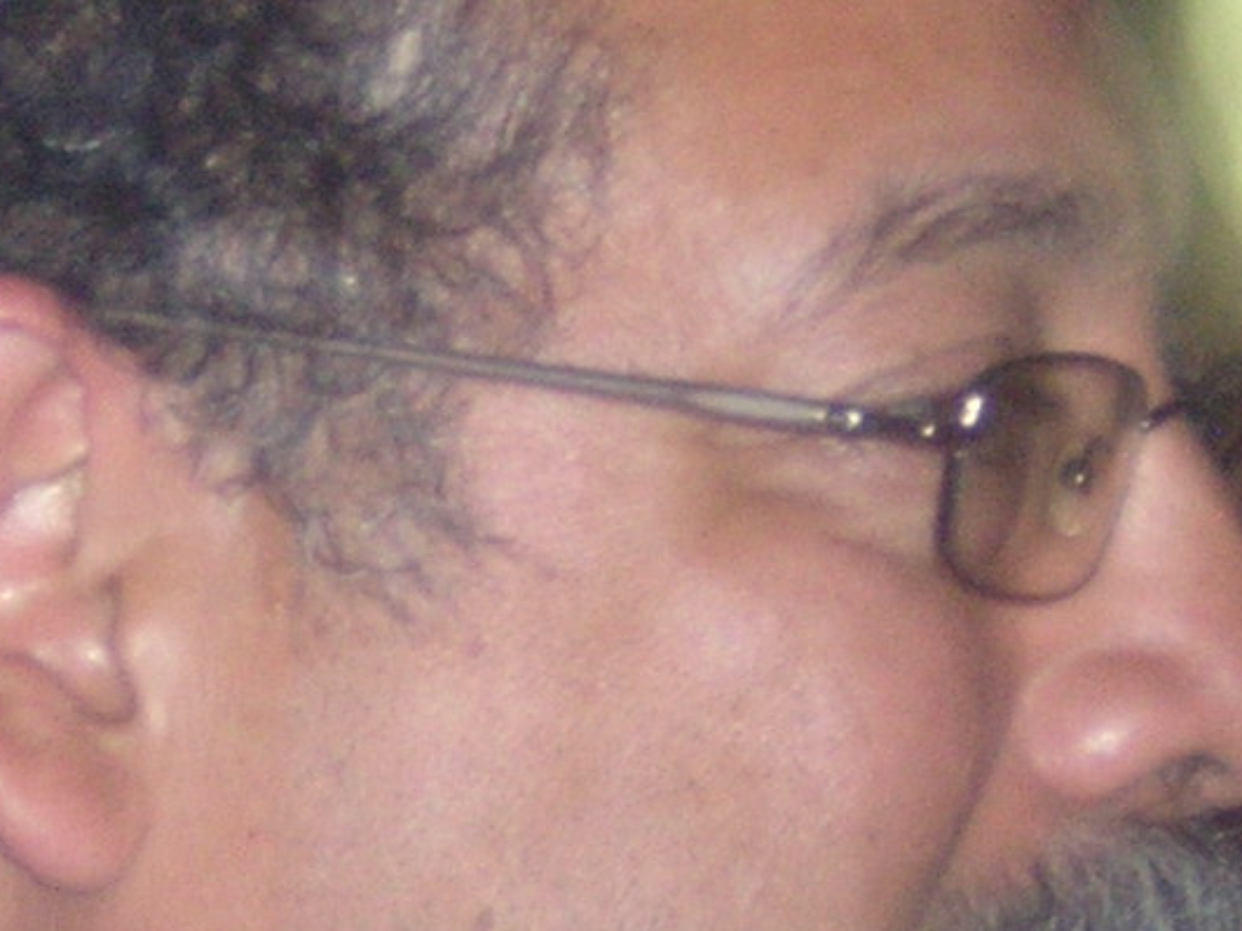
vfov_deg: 5.3
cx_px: 640
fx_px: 10078
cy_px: 281
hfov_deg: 7.1
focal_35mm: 281
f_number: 4.3
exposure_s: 2
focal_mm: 12.1
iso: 400
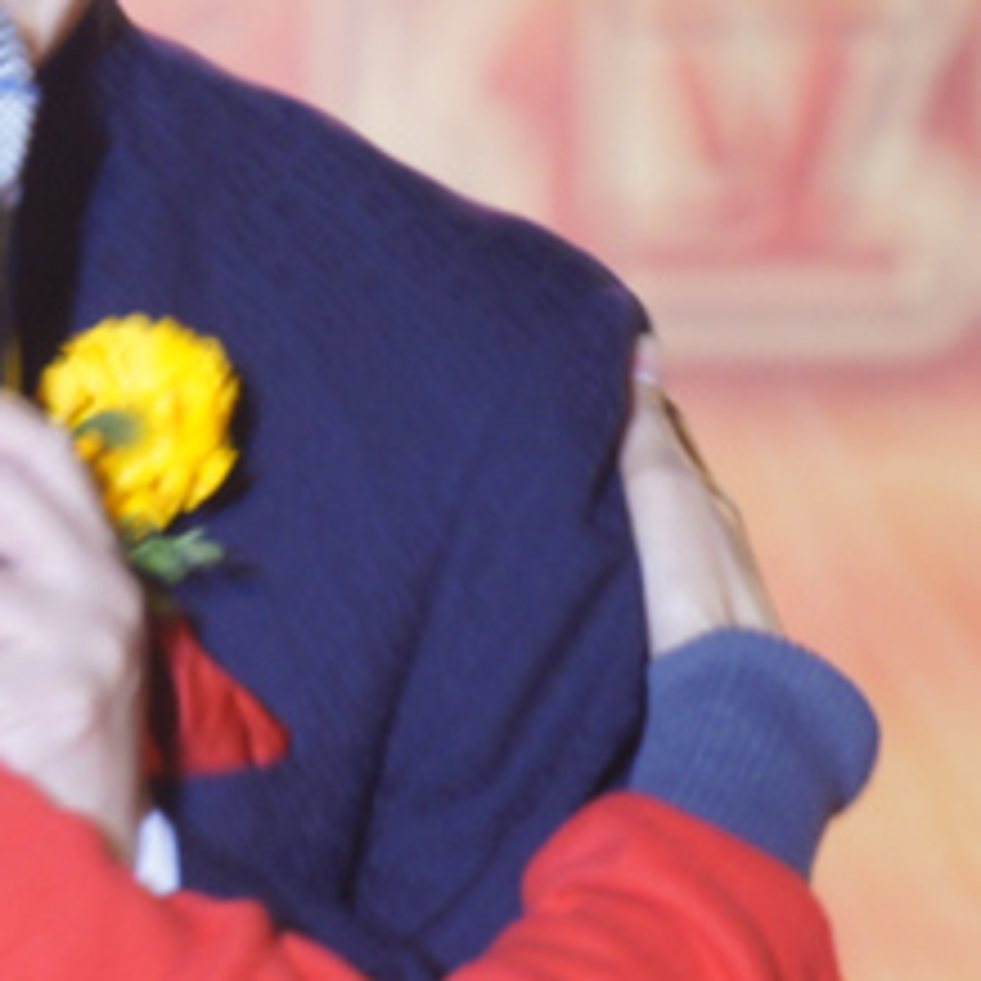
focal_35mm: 2631
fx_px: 84356
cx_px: -436
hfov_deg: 0.7
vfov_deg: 0.7
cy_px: 207
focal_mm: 500
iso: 400
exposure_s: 1/15
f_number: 8
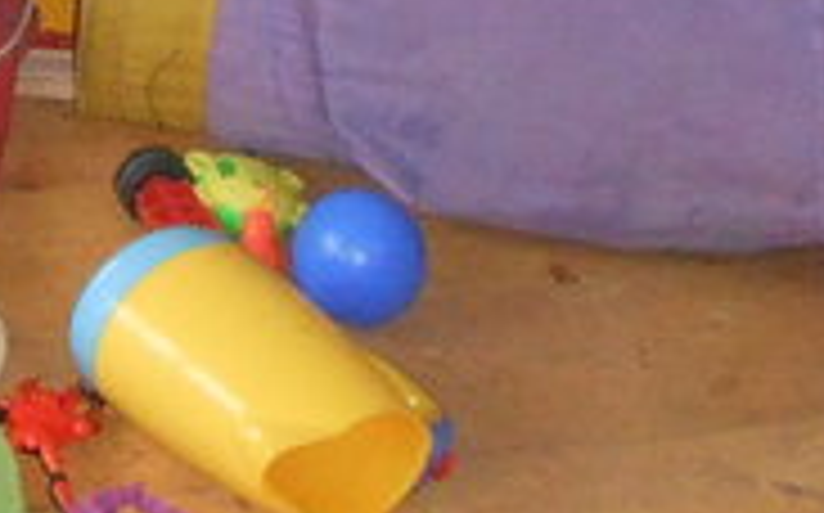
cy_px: -670
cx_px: -531
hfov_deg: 11.2
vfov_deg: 7.0
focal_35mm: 178
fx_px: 3994
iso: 500
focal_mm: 5.3
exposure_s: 1/25
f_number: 3.8
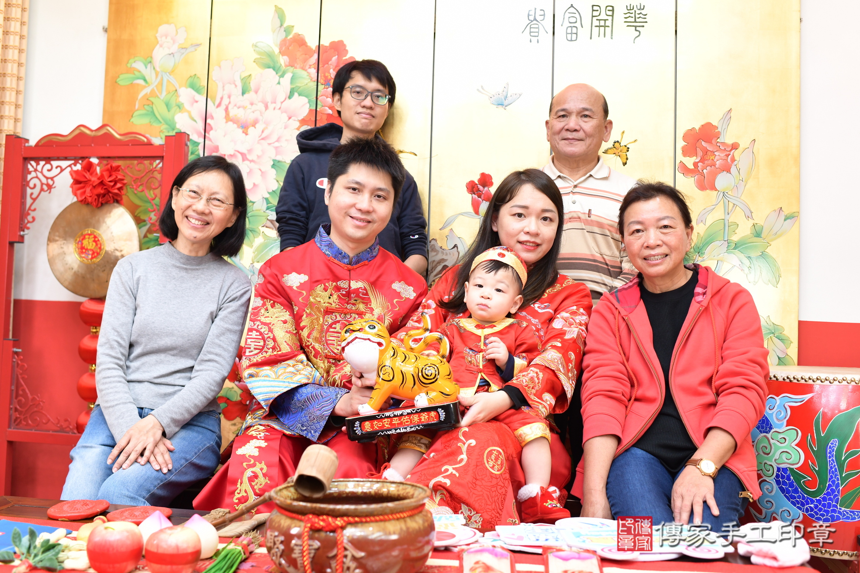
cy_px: 288
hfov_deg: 53.1
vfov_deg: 36.9
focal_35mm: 36
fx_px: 860
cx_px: 436
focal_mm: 35
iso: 1000
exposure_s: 1/200
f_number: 4.5
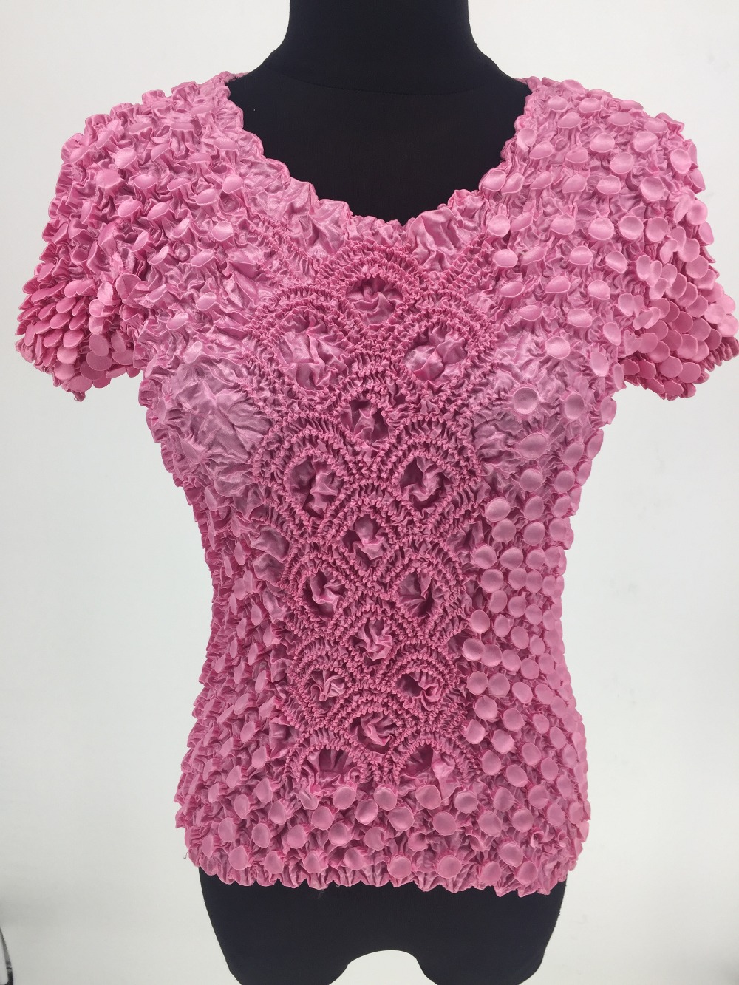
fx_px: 825
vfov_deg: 61.7
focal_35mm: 29
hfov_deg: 48.2
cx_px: 370
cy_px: 492
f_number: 2.2
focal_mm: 4.15
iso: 32
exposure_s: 1/109
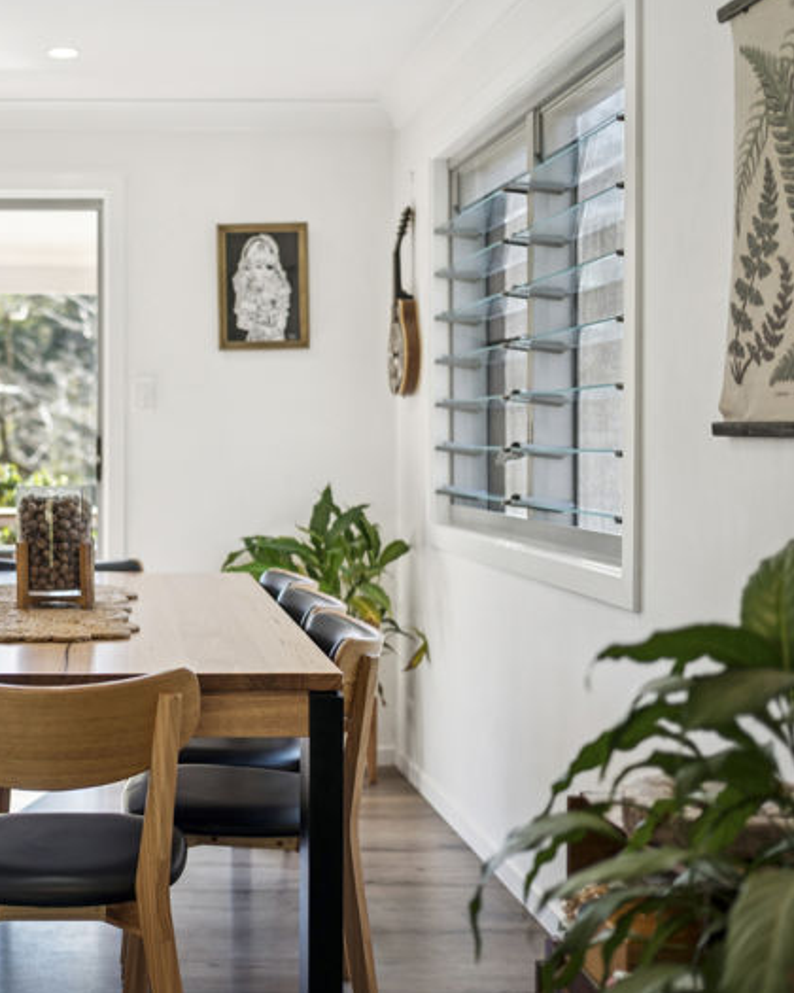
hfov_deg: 28.8
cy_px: 494
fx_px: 1469
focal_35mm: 50
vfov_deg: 37.3
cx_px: 53
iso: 200
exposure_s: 1/100
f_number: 2
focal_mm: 35
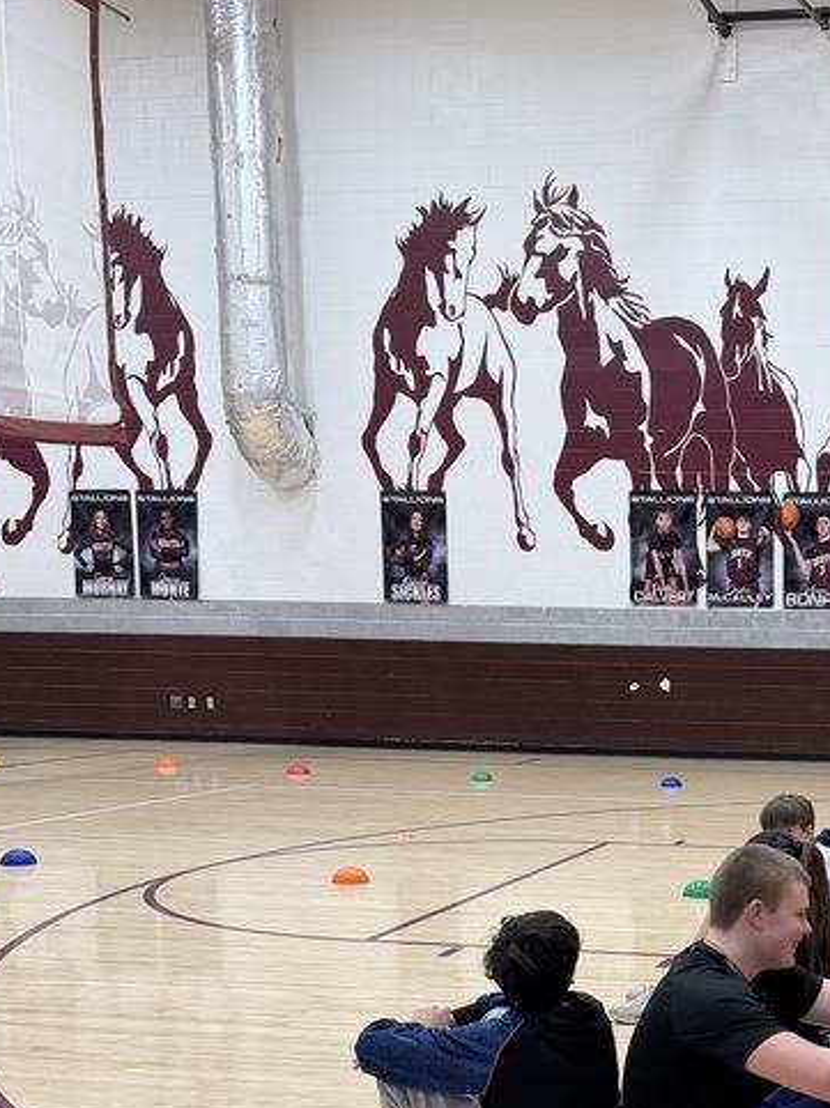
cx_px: 816
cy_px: 938
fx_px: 1632
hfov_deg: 27.1
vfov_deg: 35.8
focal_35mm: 51
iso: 100
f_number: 1.78
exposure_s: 1/121
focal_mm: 6.76
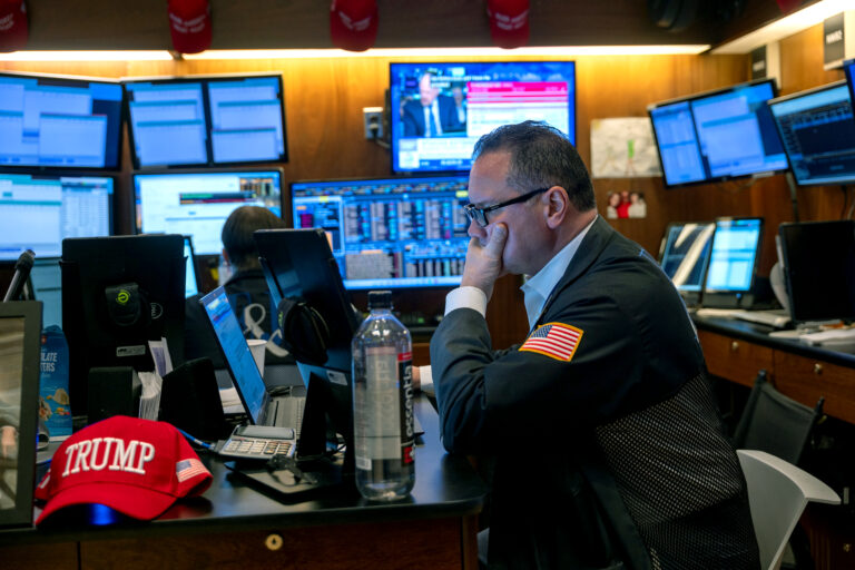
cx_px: 428
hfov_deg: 47.4
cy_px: 285
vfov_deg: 32.6
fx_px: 974
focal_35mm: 41
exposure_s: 1/80
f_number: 2.8
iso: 500
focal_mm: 41
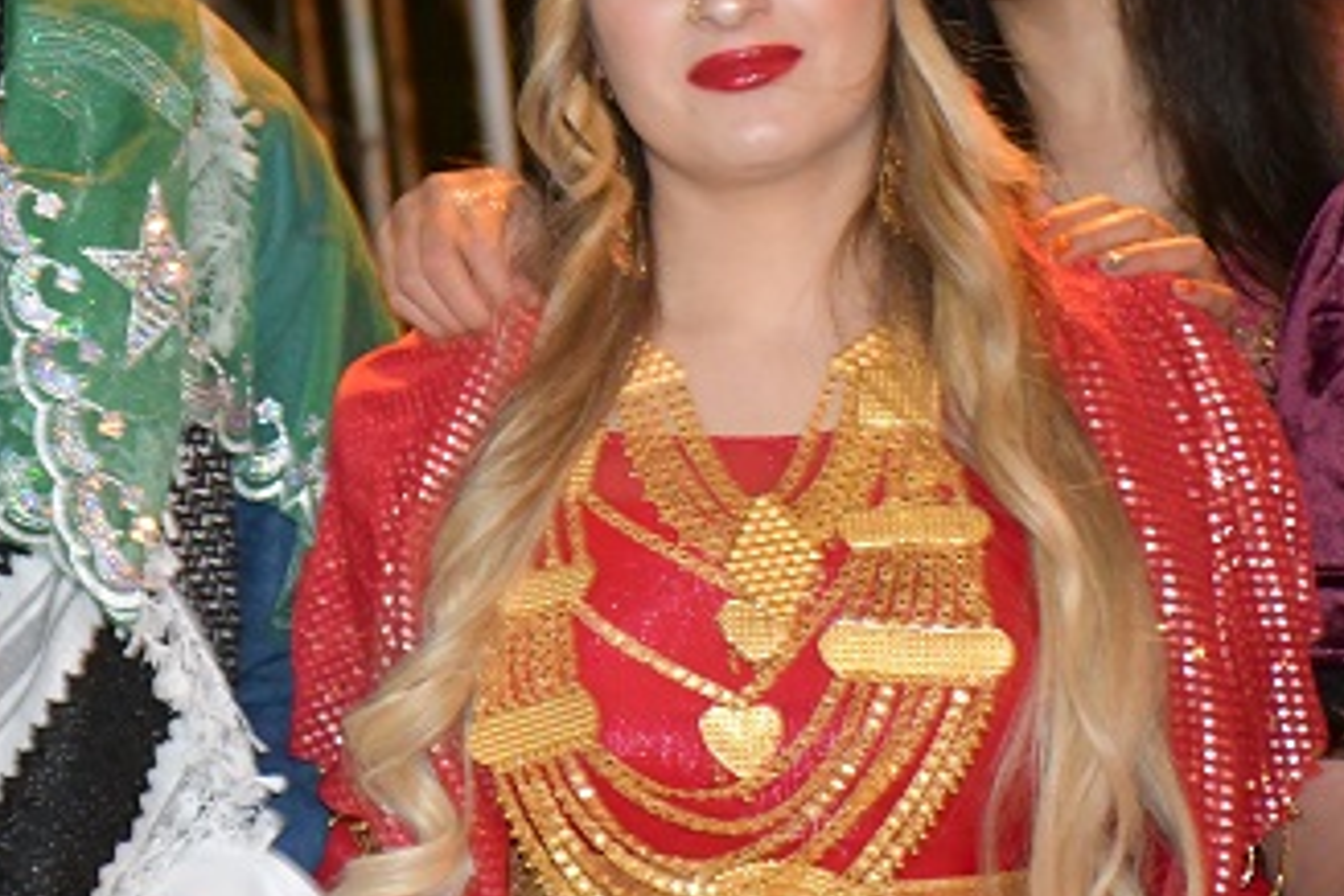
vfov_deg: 8.3
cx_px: 259
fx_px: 6160
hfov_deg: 12.4
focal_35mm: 165
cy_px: 181
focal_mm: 60
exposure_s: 1/60
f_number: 5
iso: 6400
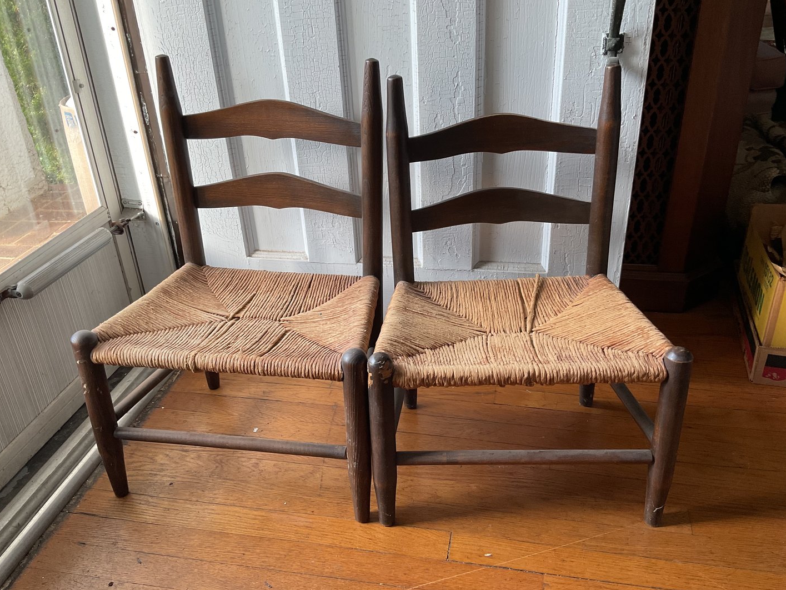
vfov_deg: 45.5
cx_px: 404
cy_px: 303
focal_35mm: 31
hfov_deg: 58.3
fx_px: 704
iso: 50
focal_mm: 3
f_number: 1.8
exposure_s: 1/120
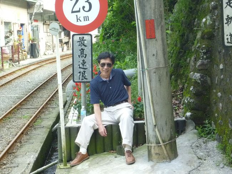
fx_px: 536
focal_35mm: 80
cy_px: 87
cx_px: 116
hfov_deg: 24.4
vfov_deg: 18.4
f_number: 5.5
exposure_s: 1/60
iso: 400
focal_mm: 14.2
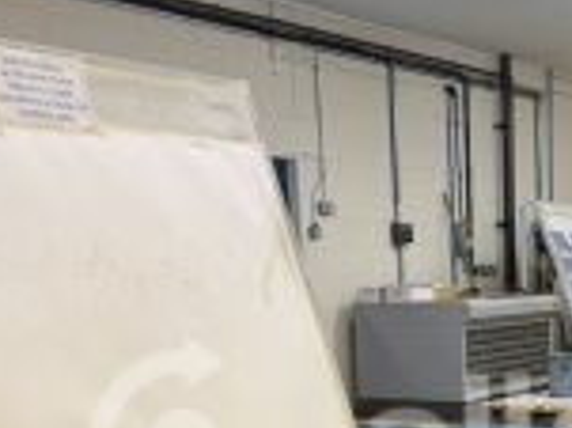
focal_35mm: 61
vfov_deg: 22.9
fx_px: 1007
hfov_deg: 30.9
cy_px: 439
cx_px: 462
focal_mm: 6.76
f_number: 1.78
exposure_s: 1/100
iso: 100
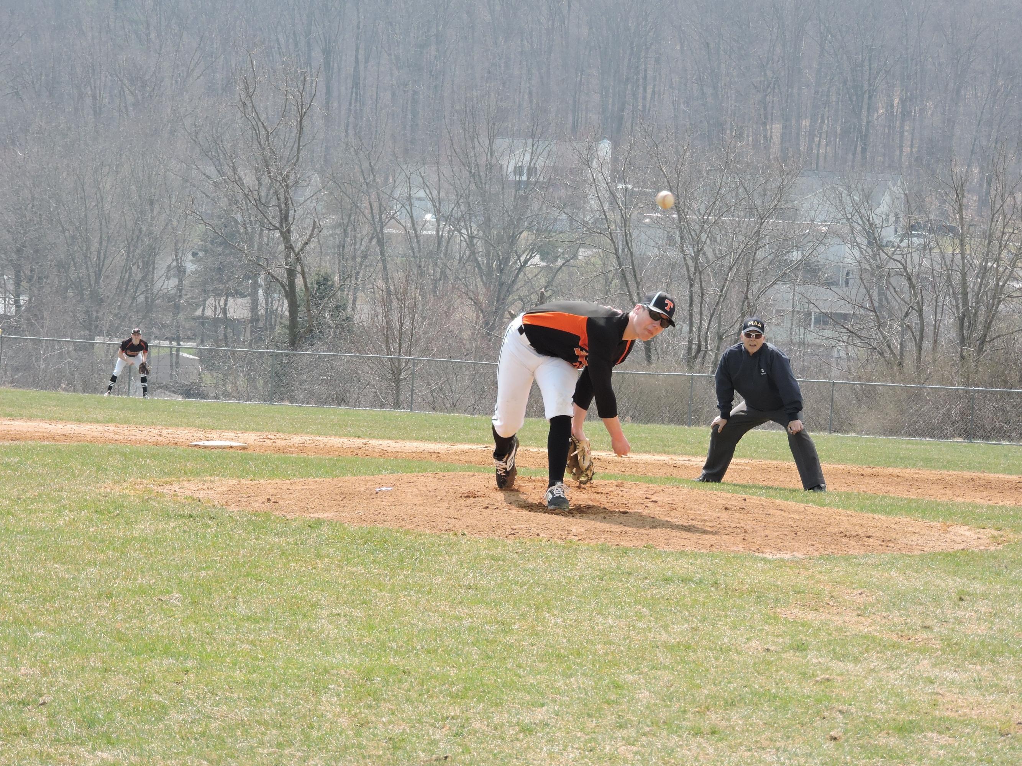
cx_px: 511
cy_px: 383
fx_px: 5462
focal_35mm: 185
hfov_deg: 10.7
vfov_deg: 8.0
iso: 160
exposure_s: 1/500
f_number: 4.6
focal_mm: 33
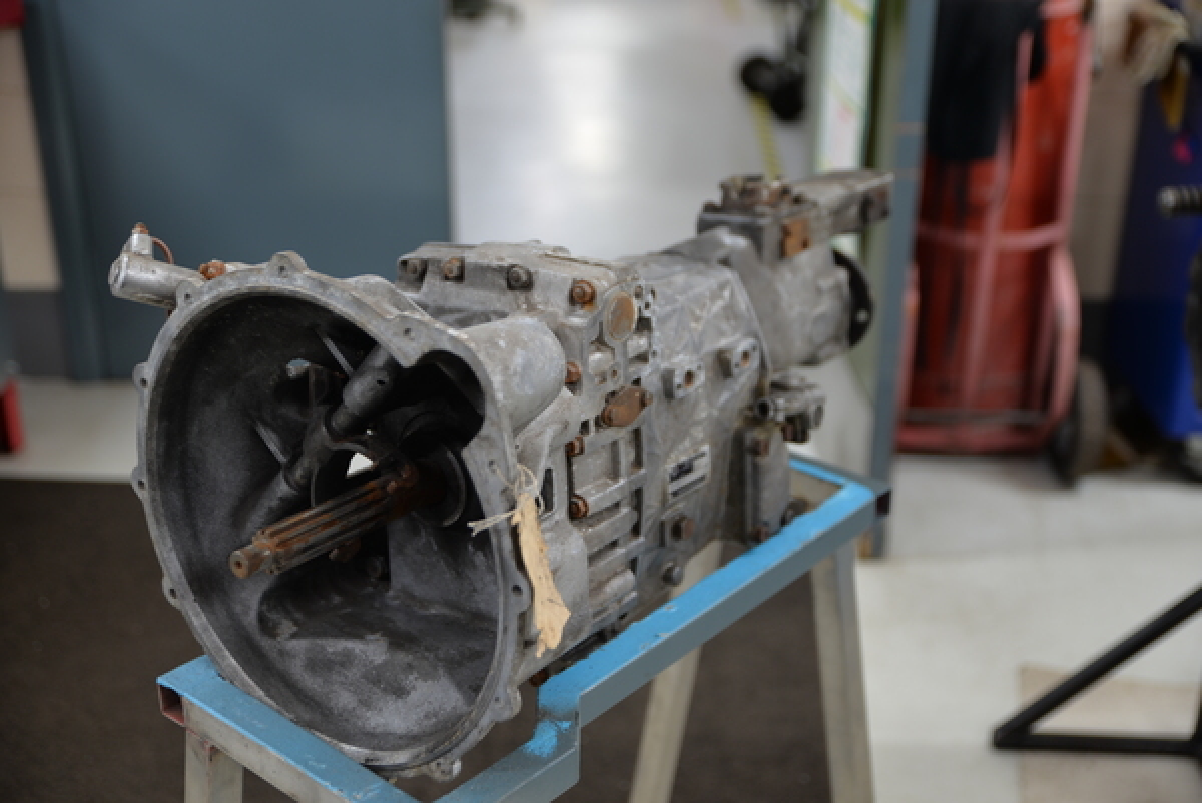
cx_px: 601
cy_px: 402
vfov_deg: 24.7
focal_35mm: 55
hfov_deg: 36.2
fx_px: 1838
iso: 100
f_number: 2.8
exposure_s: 1/10
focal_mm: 55
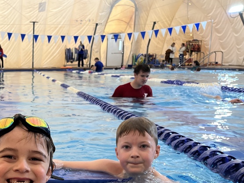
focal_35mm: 48
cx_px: 21
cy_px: 161
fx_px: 338
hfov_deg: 37.0
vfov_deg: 29.2
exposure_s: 1/60
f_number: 1.6
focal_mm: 5.1
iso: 100
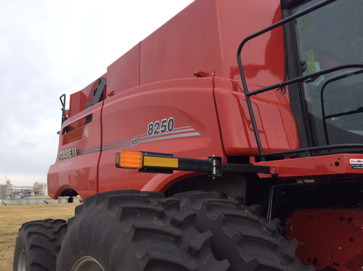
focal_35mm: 32
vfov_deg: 44.1
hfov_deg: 56.9
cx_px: 182
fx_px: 335
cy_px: 136
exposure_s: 1/515
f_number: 2.4
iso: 32
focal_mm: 3.3
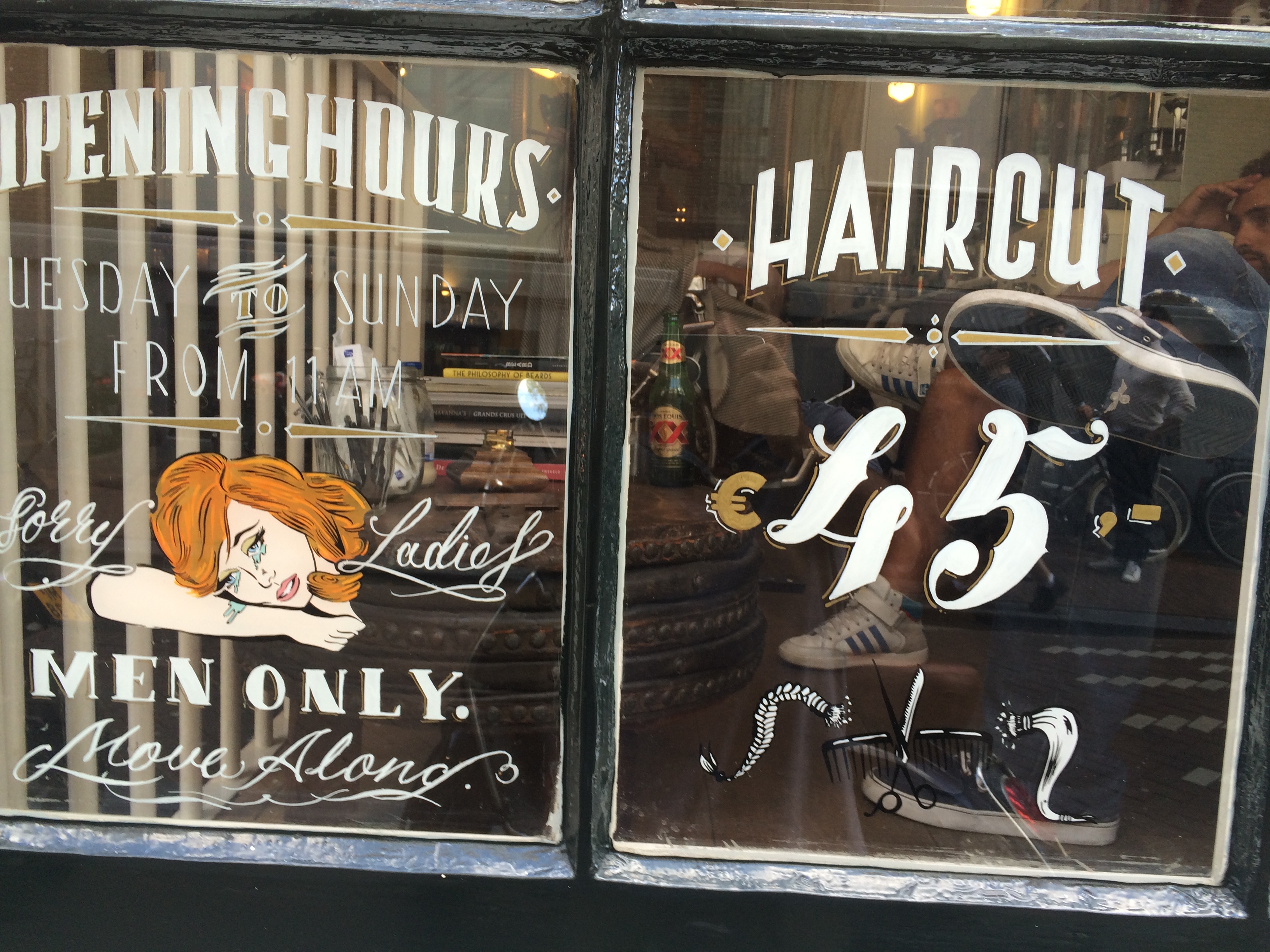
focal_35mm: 29
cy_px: 476
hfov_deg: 61.7
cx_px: 635
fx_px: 1064
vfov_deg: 48.2
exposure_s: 1/60
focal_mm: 4.15
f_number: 2.2
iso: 40
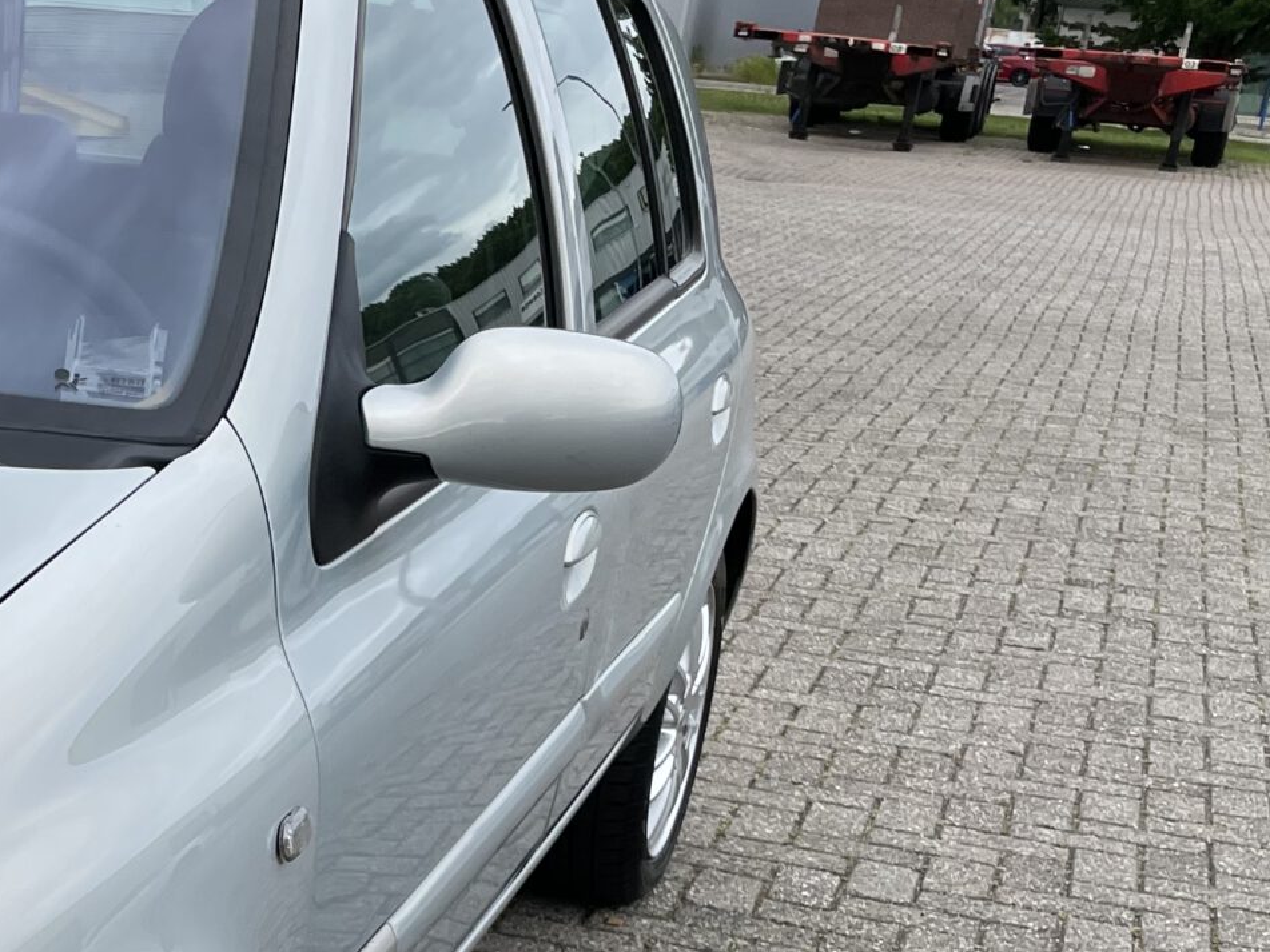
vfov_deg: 20.2
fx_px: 2568
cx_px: -95
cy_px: 997
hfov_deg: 25.9
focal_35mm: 70
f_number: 1.6
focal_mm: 4.2
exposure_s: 1/1575
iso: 32
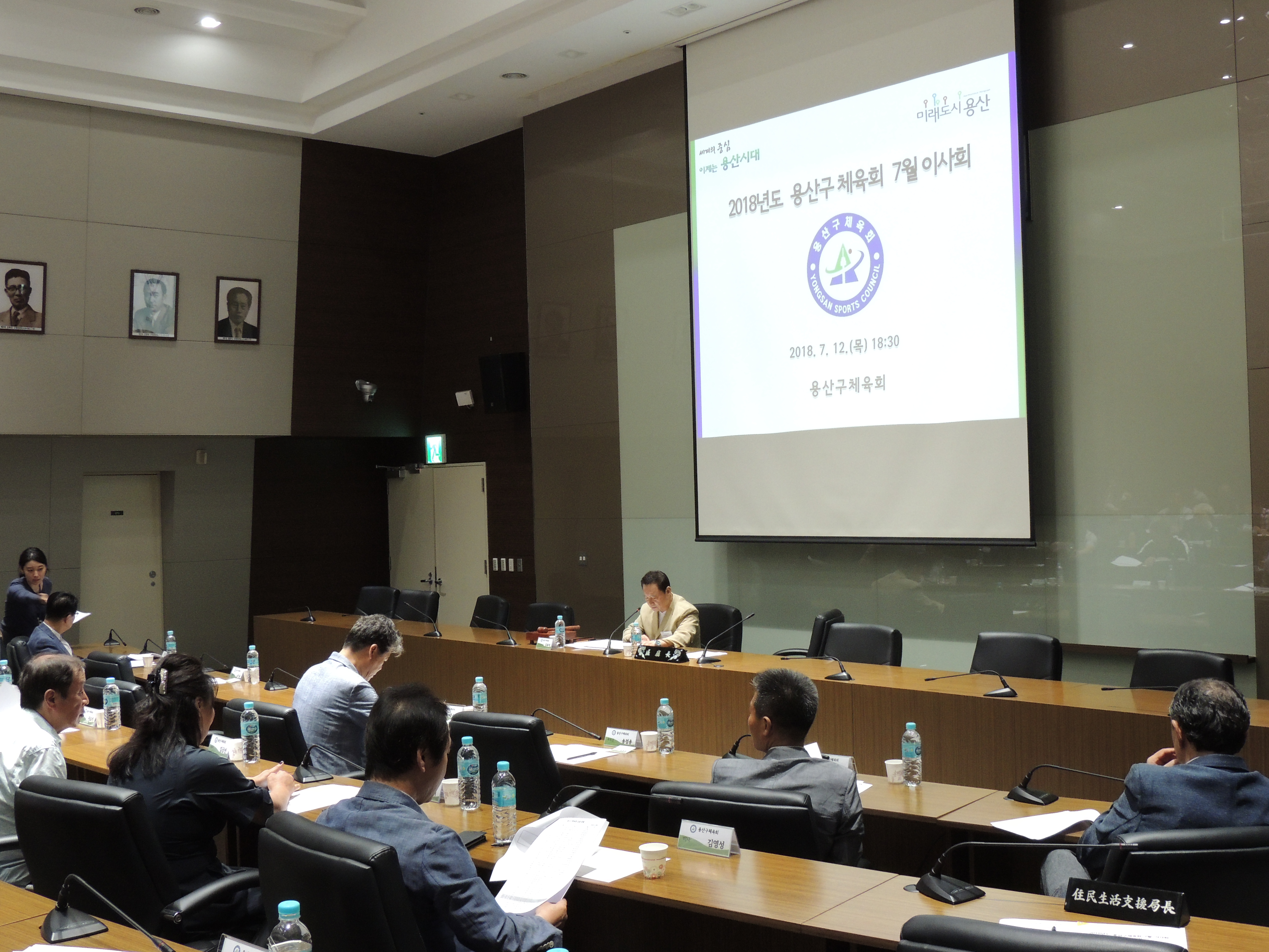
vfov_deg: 36.0
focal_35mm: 40
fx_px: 1466
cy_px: 476
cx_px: 634
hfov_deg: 46.8
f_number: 3.3
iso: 400
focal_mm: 7.1
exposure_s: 1/30
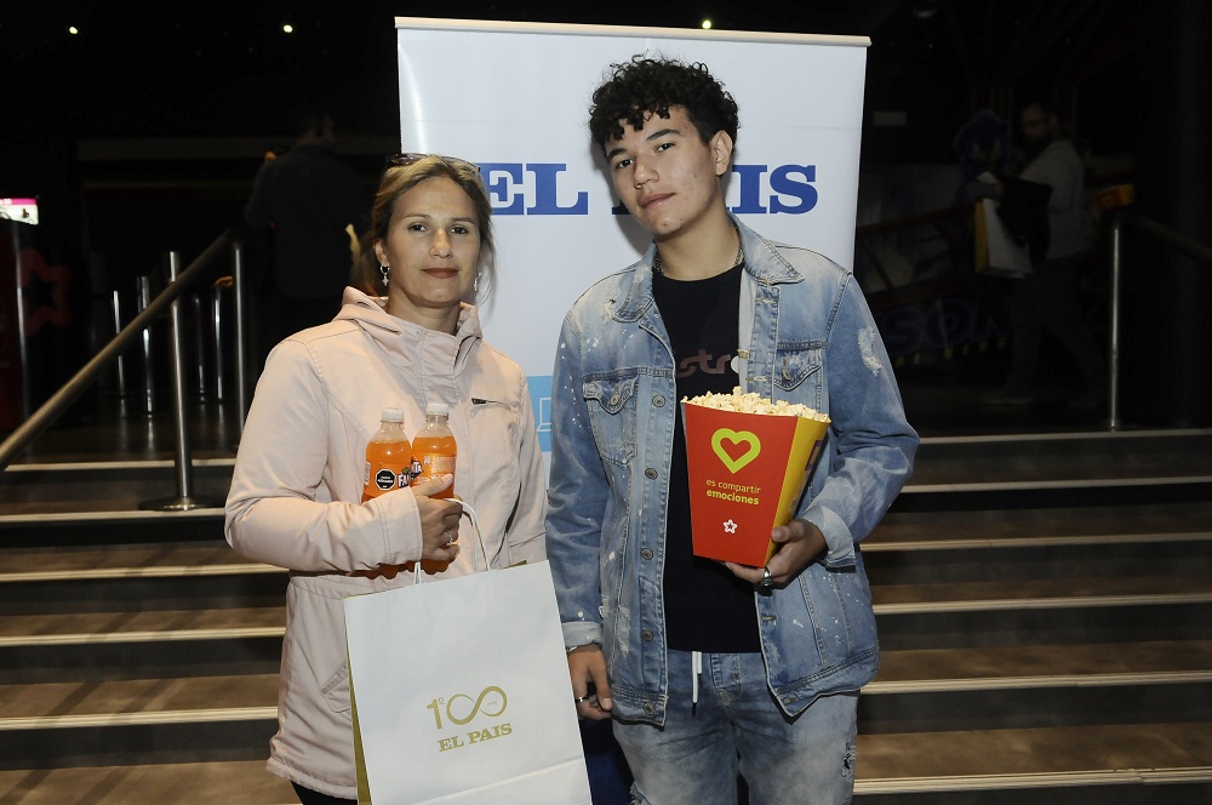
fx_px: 1160
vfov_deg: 38.3
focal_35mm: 34
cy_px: 402
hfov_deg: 55.2
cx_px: 606
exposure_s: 1/40
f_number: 5
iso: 1250
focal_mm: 23
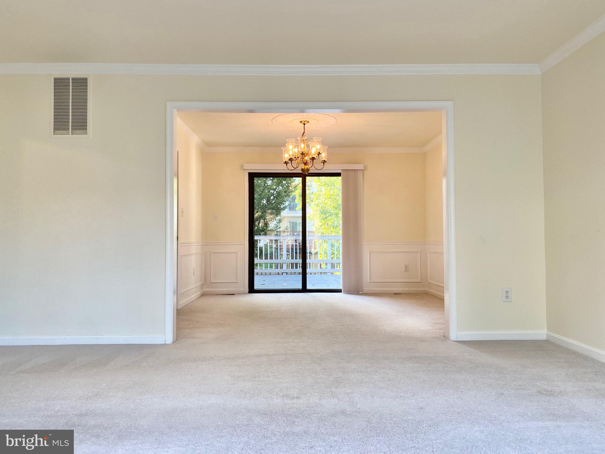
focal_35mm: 26
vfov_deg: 53.1
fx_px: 454
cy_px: 227
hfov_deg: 67.3
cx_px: 302
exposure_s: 1/120
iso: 80
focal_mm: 4.25
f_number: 1.8
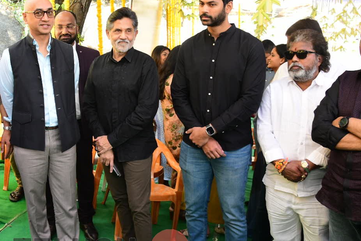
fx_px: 421
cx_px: 97
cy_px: 120
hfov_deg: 45.1
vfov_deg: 31.9
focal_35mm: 42
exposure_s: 1/125
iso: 1600
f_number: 5.6
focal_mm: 24
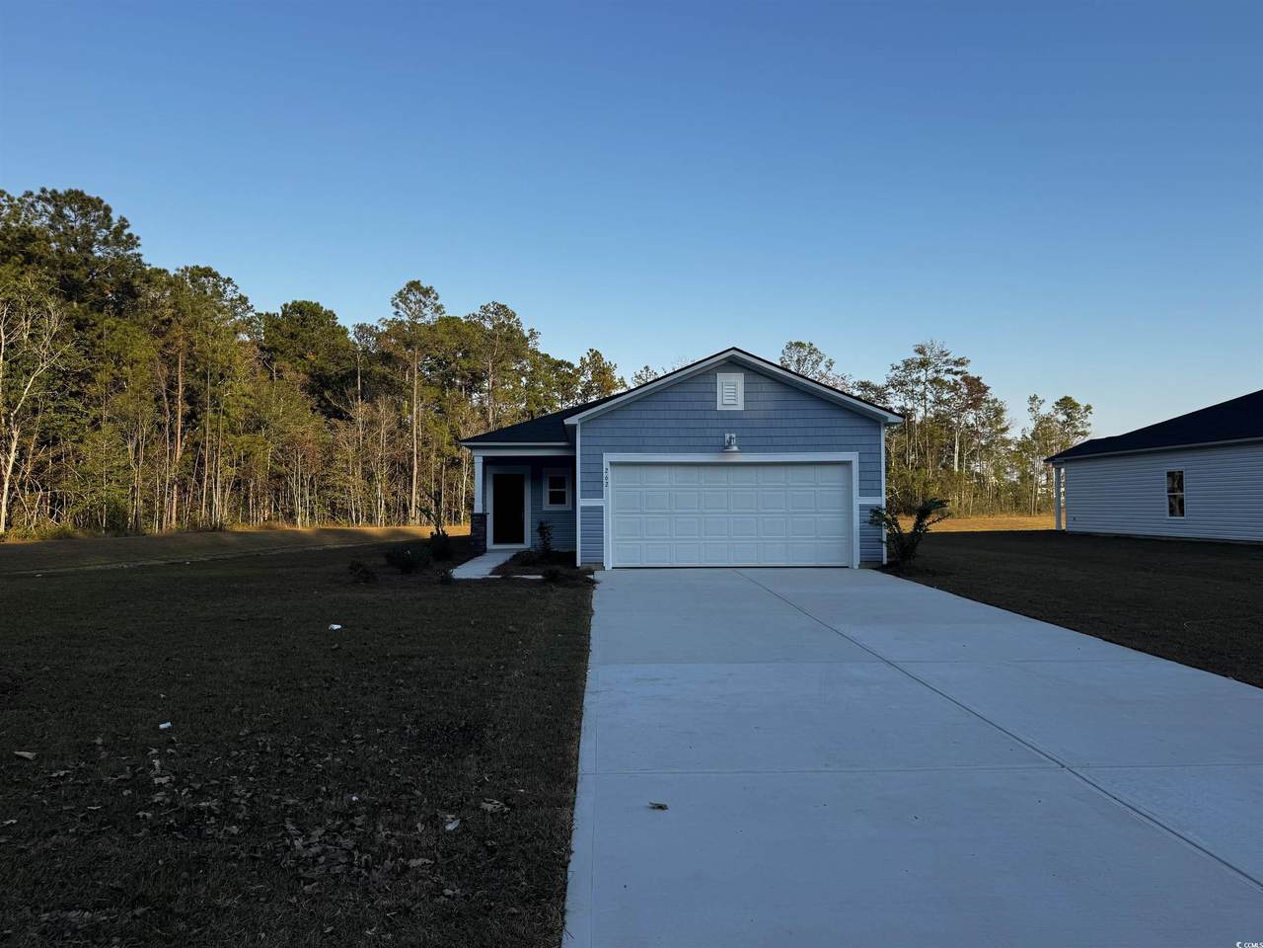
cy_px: 474
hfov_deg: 71.6
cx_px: 632
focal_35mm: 24
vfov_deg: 56.8
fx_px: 876
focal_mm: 6.76
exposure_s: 1/2506
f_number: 1.78
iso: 80
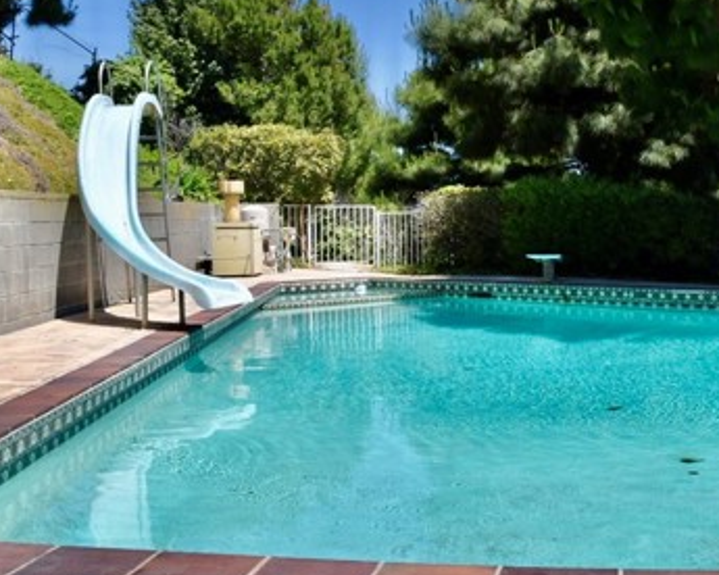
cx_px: 484
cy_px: 249
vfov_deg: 32.0
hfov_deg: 39.1
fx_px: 1000
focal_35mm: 47
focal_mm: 18
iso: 100
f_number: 11
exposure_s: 1/200
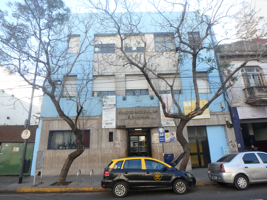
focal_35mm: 21
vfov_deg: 63.4
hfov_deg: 79.0
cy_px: 100
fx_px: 162
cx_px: 134
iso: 125
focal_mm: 3.7
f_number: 3.5
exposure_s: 1/160
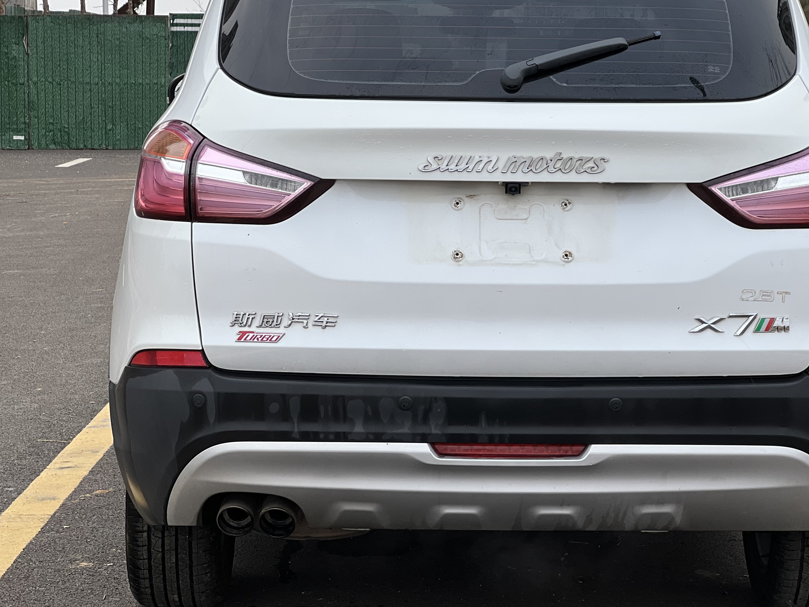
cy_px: 257
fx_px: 2314
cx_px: 483
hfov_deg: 19.8
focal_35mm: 99
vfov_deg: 14.9
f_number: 2.8
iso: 20
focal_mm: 9
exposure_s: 1/153
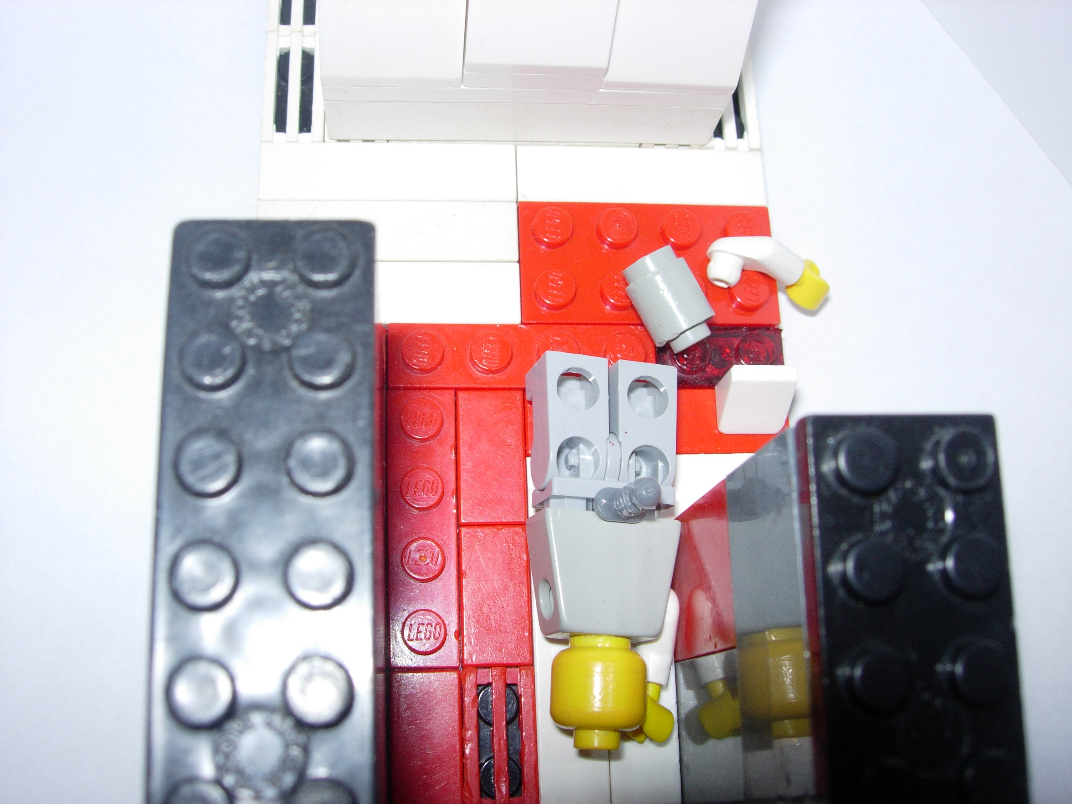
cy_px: 402
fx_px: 1177
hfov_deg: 49.0
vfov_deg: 37.7
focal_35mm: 38
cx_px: 536
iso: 79
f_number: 4.8
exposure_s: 1/64
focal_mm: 7.8
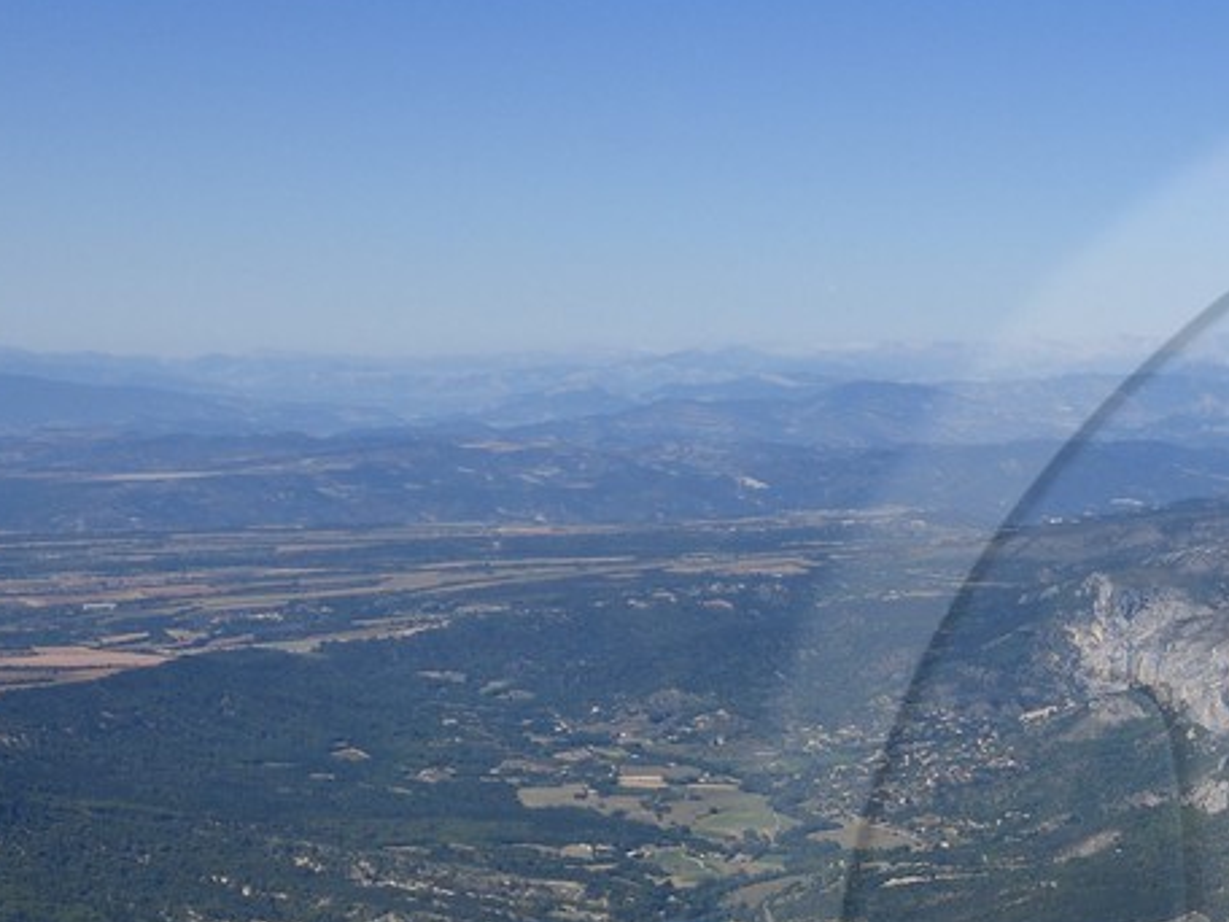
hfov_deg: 19.0
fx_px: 3231
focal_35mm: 91
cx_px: 1817
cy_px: 1095
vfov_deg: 15.7
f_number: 14
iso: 400
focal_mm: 27
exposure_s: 1/500
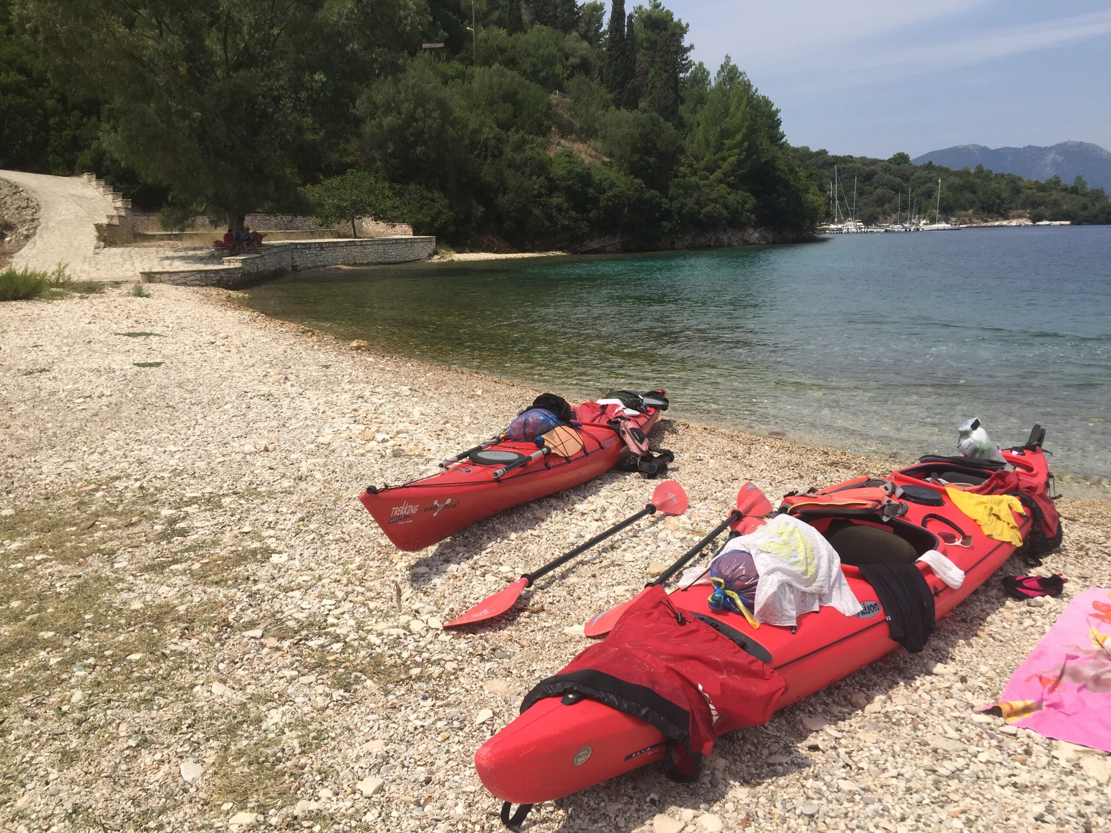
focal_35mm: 29
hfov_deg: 61.7
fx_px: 931
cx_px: 556
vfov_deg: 48.2
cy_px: 416
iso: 32
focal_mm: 4.15
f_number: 2.2
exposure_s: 1/3049
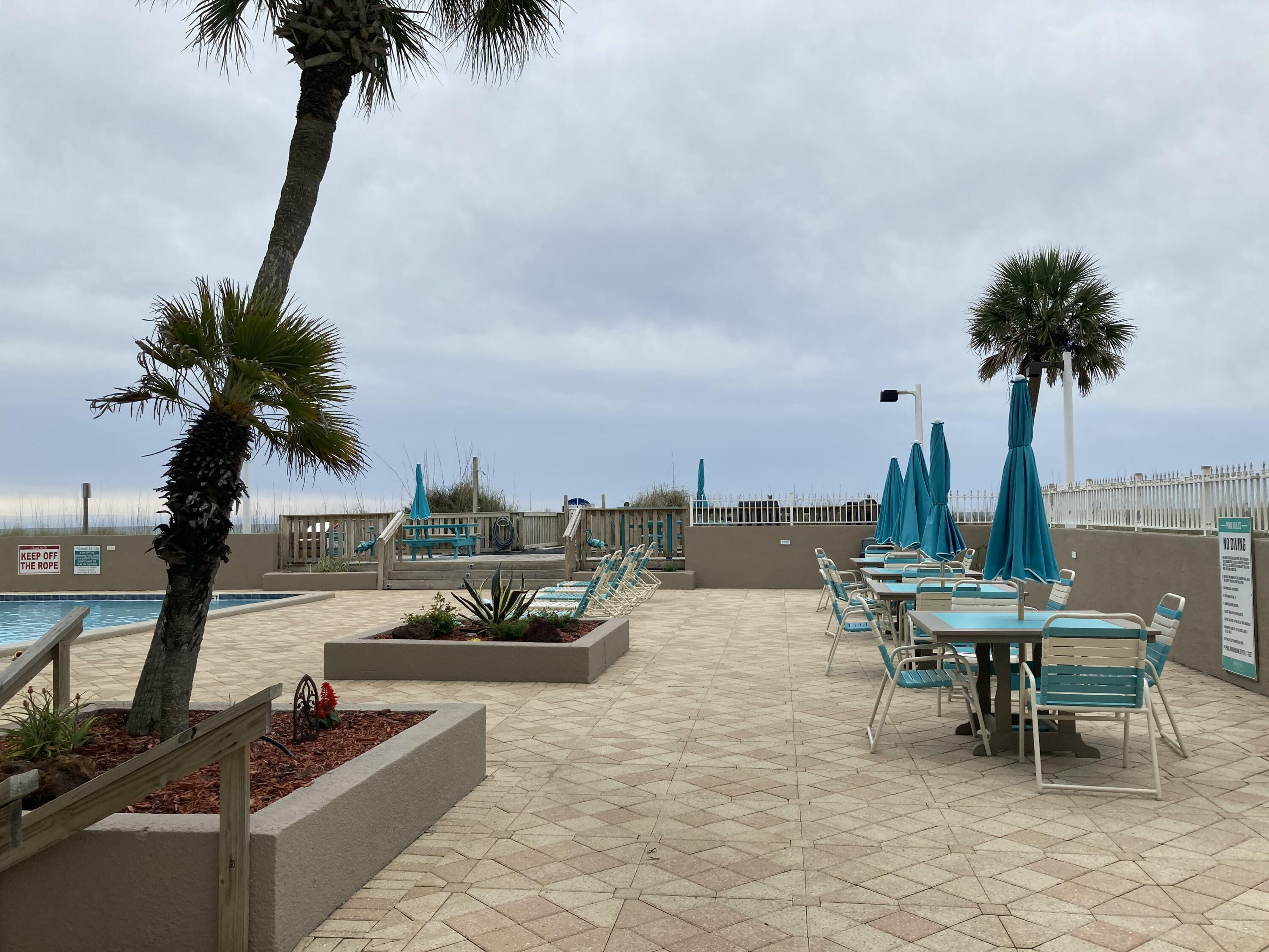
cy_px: 476
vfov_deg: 49.7
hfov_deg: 63.4
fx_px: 1026
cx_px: 634
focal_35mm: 28
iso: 20
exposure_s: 1/2024
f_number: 1.8
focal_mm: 3.99
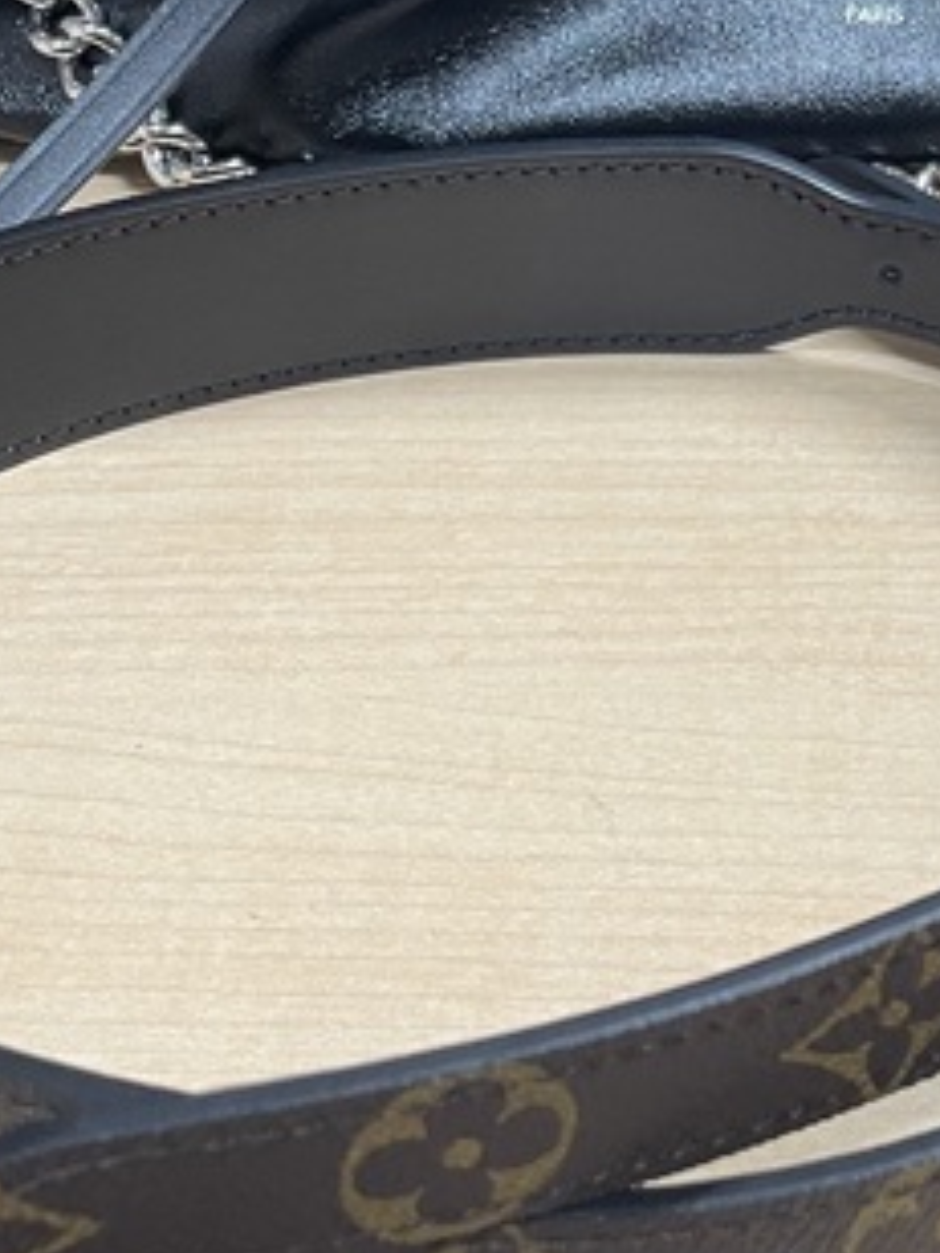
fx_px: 2607
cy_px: -181
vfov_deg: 24.8
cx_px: 728
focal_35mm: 72
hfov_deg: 20.3
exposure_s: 1/50
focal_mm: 4.2
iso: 125
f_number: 1.6
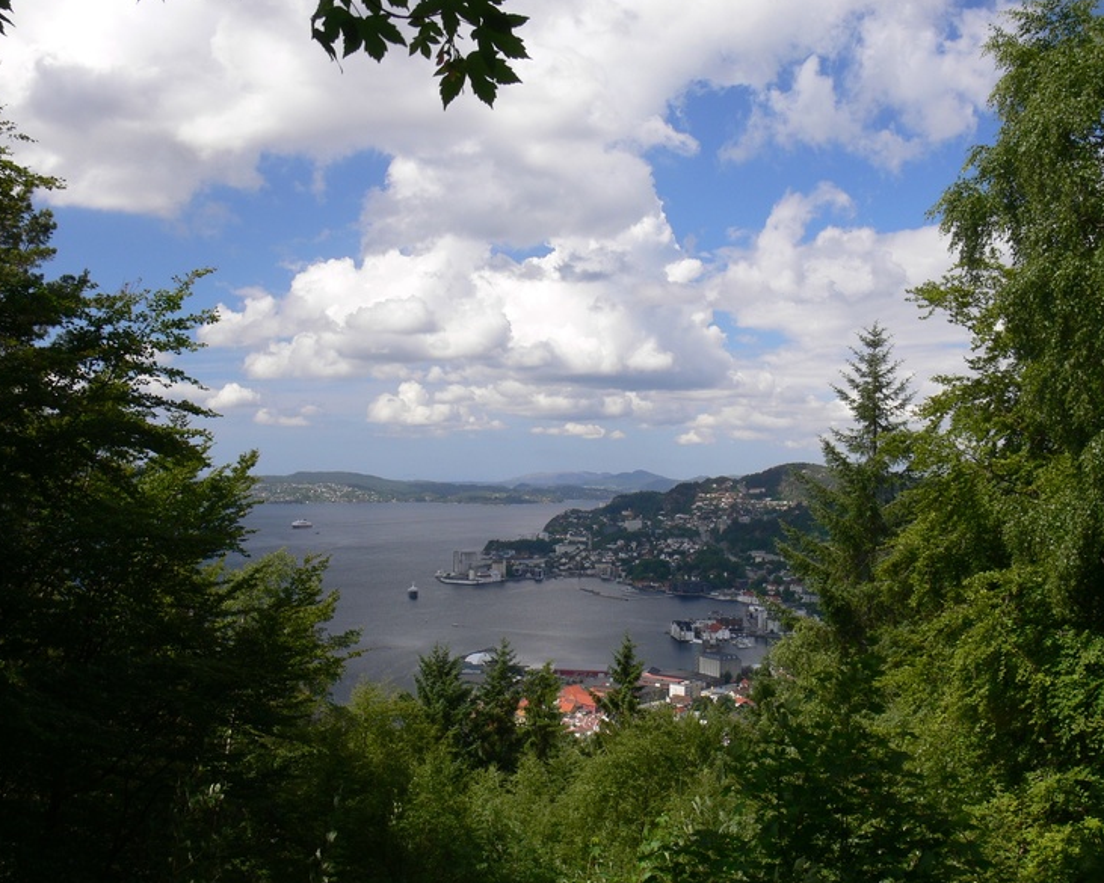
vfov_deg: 40.1
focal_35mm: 37
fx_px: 1209
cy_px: 439
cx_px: 578
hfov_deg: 49.1
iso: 80
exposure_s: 1/125
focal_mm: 7.4
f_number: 5.6
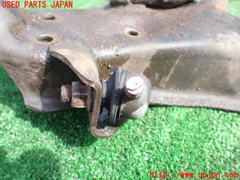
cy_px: 90
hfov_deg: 60.0
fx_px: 208
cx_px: 120
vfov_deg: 46.8
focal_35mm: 30
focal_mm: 5.4
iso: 100
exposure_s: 1/250
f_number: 2.3
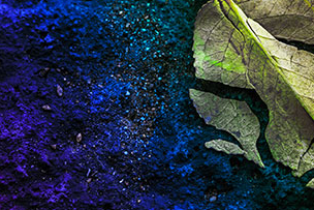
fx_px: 3010
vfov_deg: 4.0
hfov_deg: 6.0
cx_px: 231
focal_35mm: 345
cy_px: 82
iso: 400
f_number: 6.7
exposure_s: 1/640
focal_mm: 210
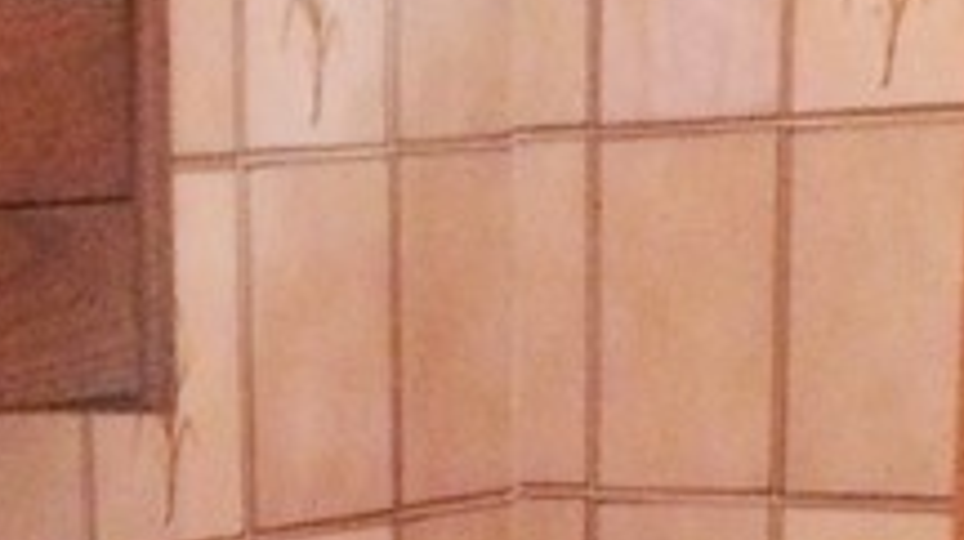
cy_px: 1500
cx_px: -36
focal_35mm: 155
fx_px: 3958
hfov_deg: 13.7
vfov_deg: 7.1
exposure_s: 1/17
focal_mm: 4.12
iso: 320
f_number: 2.2
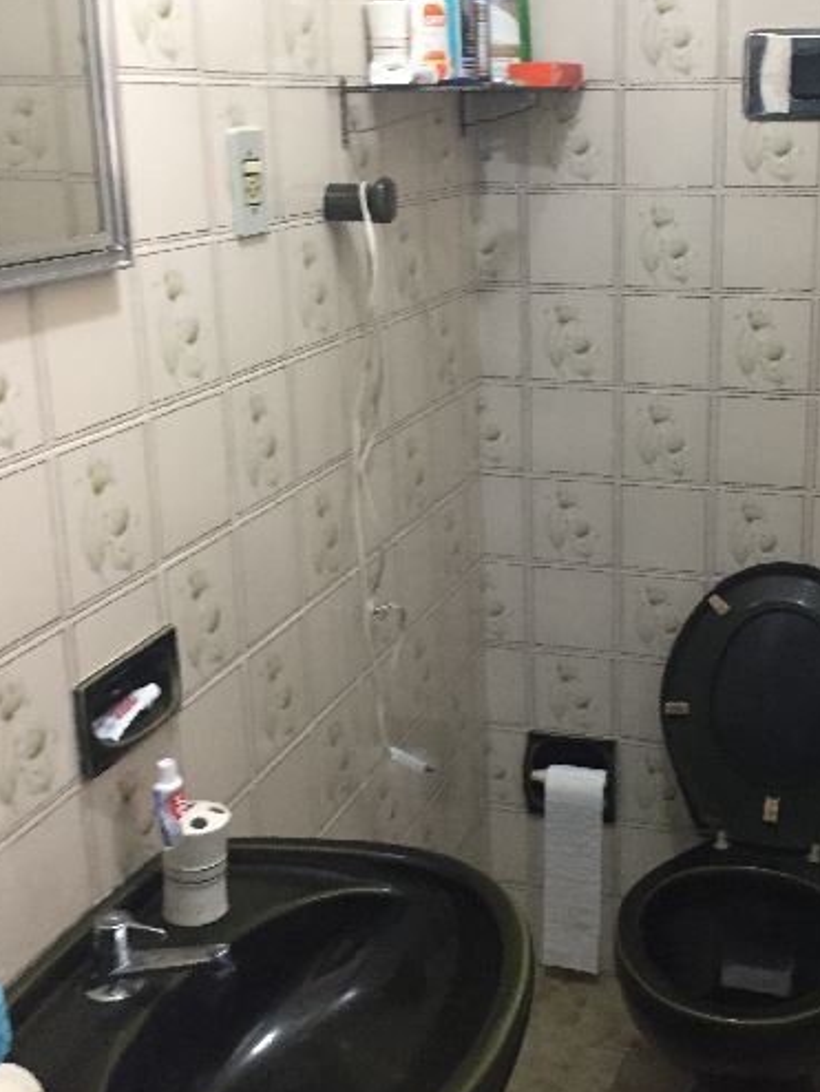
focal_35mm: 44
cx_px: 571
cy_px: 497
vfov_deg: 42.9
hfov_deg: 32.5
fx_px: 1389
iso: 250
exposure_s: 1/17
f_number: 2.2
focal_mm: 4.15
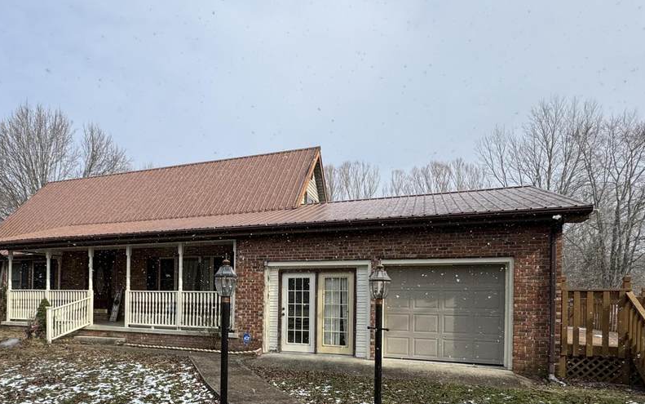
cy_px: 299
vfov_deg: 49.3
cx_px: 244
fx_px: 422
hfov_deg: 73.6
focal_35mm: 24
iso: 40
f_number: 2.2
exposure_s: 1/1277
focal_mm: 2.22
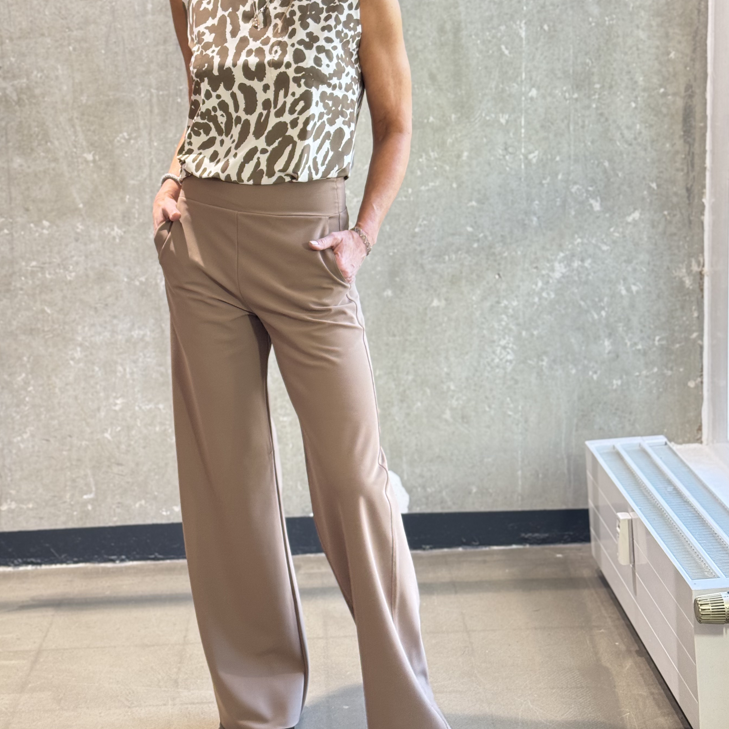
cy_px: 272
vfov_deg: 26.8
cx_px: 367
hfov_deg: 26.9
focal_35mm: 64
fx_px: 1525
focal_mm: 6.76
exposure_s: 1/50
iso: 100
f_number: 1.78
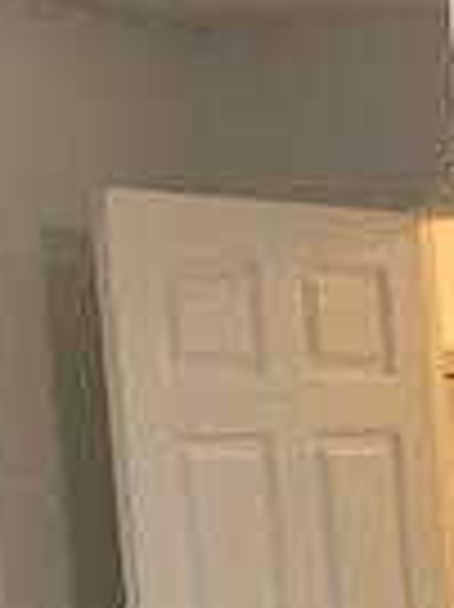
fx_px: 2592
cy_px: 784
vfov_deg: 12.9
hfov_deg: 9.1
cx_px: 1047
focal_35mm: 148
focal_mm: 4.25
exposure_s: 1/60
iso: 200
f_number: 1.8
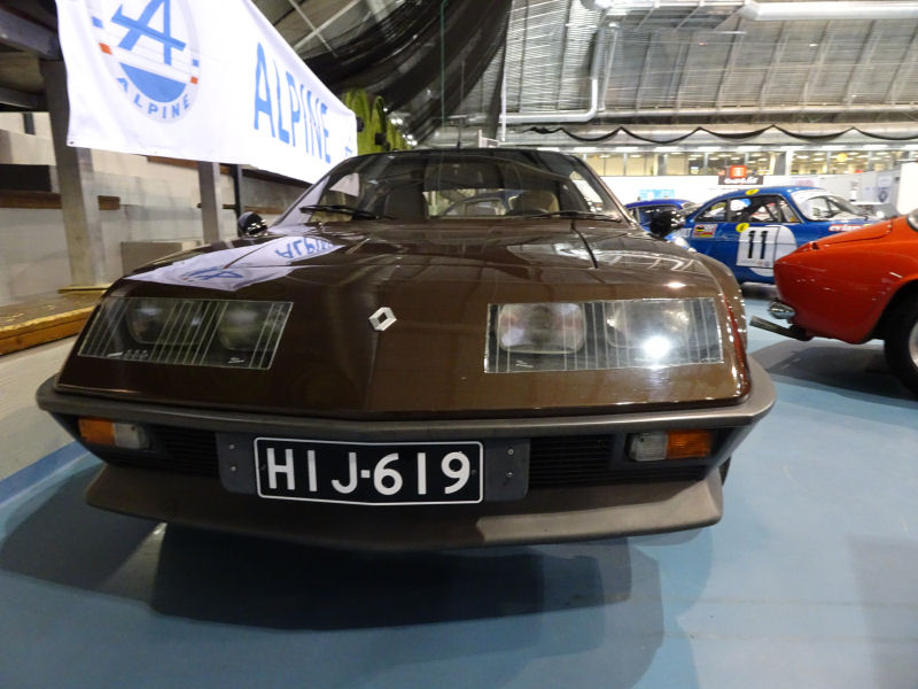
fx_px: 636
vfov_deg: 56.8
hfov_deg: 71.6
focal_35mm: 24
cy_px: 344
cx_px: 459
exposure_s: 1/15
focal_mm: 4.1
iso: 800
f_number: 3.5
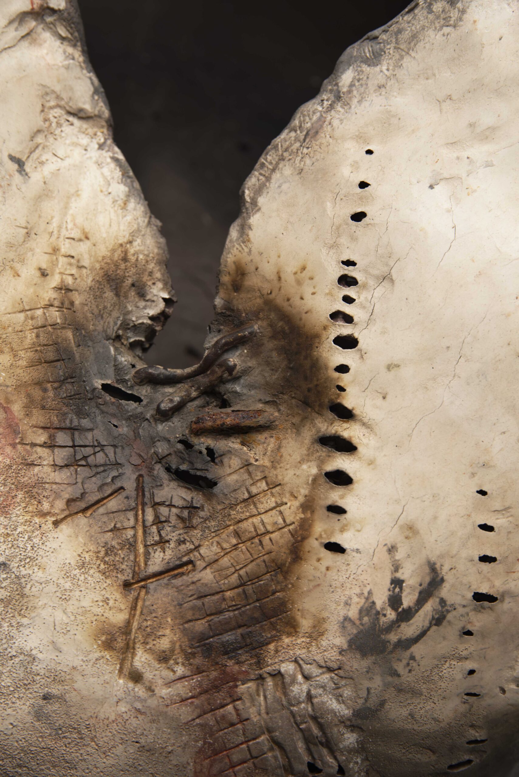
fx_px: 1620
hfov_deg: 18.2
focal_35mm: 75
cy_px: 388
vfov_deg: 27.0
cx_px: 260
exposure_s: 1/40
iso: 640
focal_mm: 75
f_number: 8
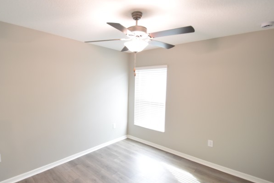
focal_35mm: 18
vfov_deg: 67.4
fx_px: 137
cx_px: 118
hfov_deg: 89.4
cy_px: 95
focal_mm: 10
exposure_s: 1/30
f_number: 3.5
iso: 800
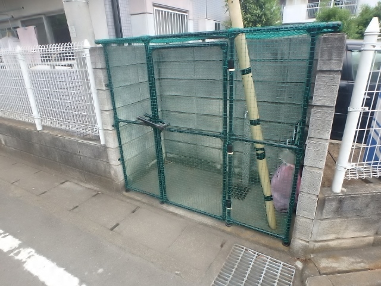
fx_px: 231
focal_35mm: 21
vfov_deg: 63.4
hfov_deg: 79.0
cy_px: 143
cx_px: 190
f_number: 3.5
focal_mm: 3.7
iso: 125
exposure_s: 1/80
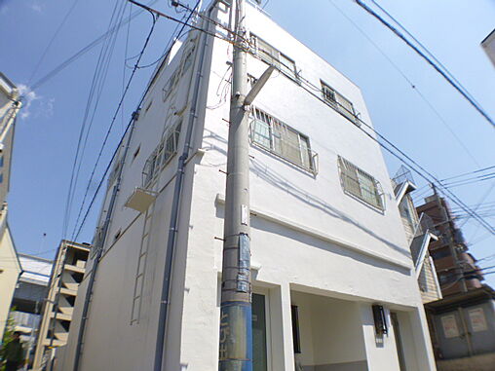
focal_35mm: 32
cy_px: 186
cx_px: 248
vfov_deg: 44.2
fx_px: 458
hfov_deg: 56.8
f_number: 2.9
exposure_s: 1/1300
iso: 100
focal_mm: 5.7
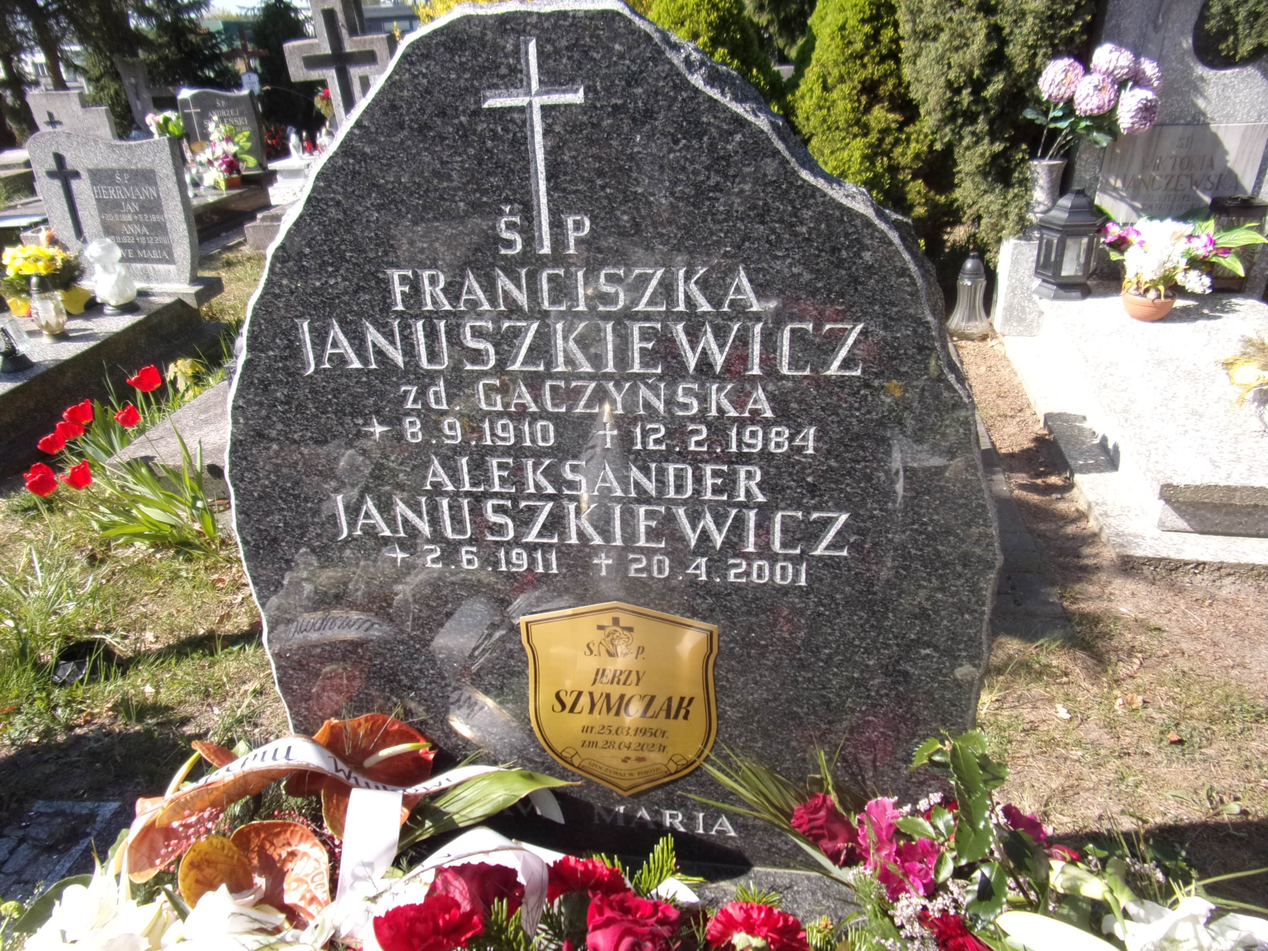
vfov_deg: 56.8
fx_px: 879
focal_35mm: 24
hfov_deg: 71.6
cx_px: 634
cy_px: 476
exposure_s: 1/450
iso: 80
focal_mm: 4.3
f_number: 3.3
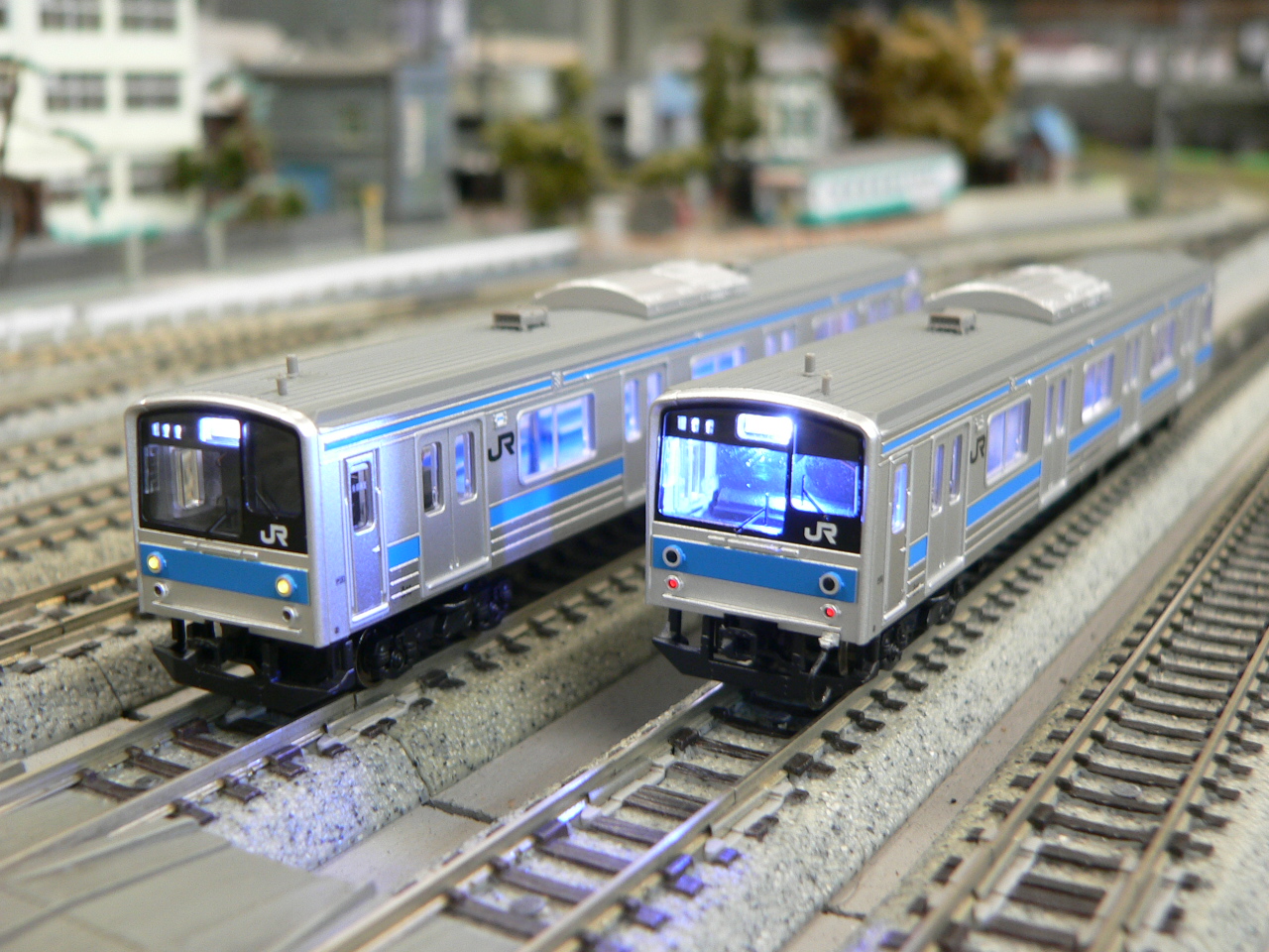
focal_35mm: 43
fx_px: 1576
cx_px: 634
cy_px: 476
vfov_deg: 33.6
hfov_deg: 43.9
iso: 100
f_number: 2.8
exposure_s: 1/6
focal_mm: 7.1
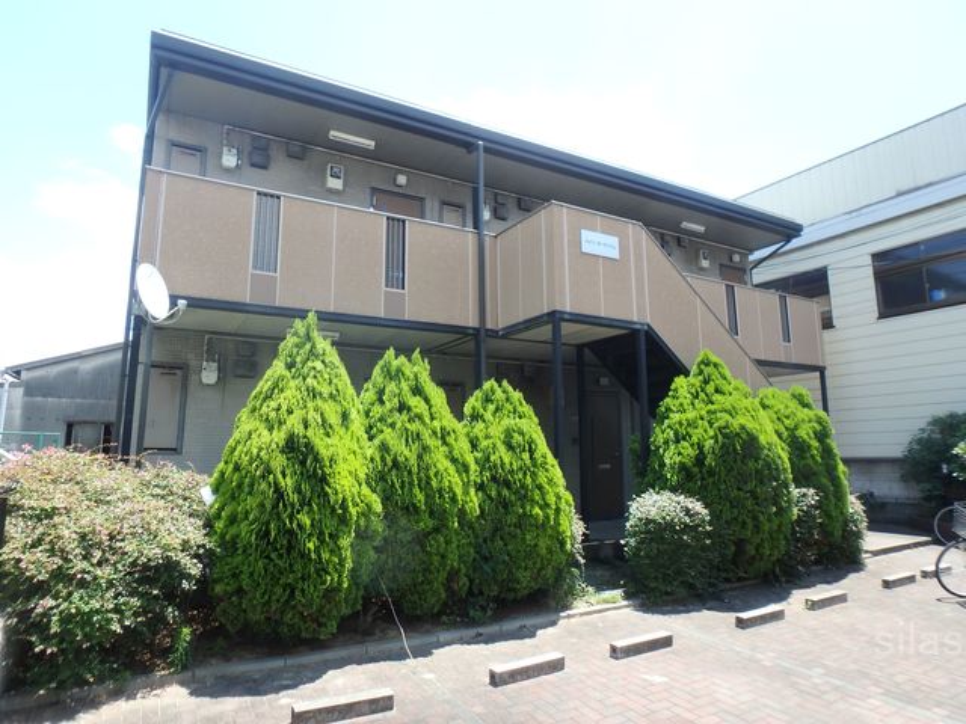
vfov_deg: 63.4
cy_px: 362
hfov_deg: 79.0
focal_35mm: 21
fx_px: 586
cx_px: 483
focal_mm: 3.7
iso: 125
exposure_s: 1/400
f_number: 3.5
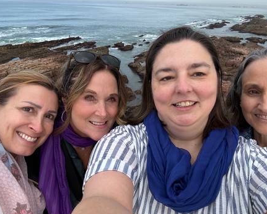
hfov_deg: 68.1
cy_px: 110
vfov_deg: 56.8
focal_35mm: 25
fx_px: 198
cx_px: 137
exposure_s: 1/636
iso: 25
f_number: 1.9
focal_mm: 2.69
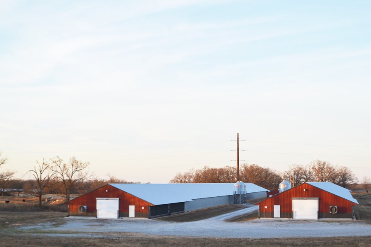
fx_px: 783
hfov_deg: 26.6
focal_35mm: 76
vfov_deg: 17.9
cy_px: 126
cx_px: 202
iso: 100
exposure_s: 1/160
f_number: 6.3
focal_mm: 42
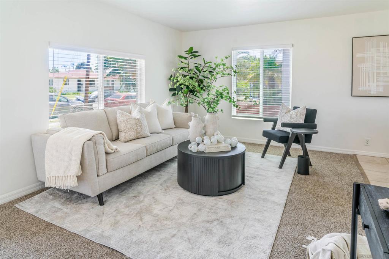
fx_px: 216
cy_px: 130
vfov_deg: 61.9
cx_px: 194
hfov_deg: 84.0
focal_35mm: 20
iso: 100
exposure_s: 1/6
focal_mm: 20
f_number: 9
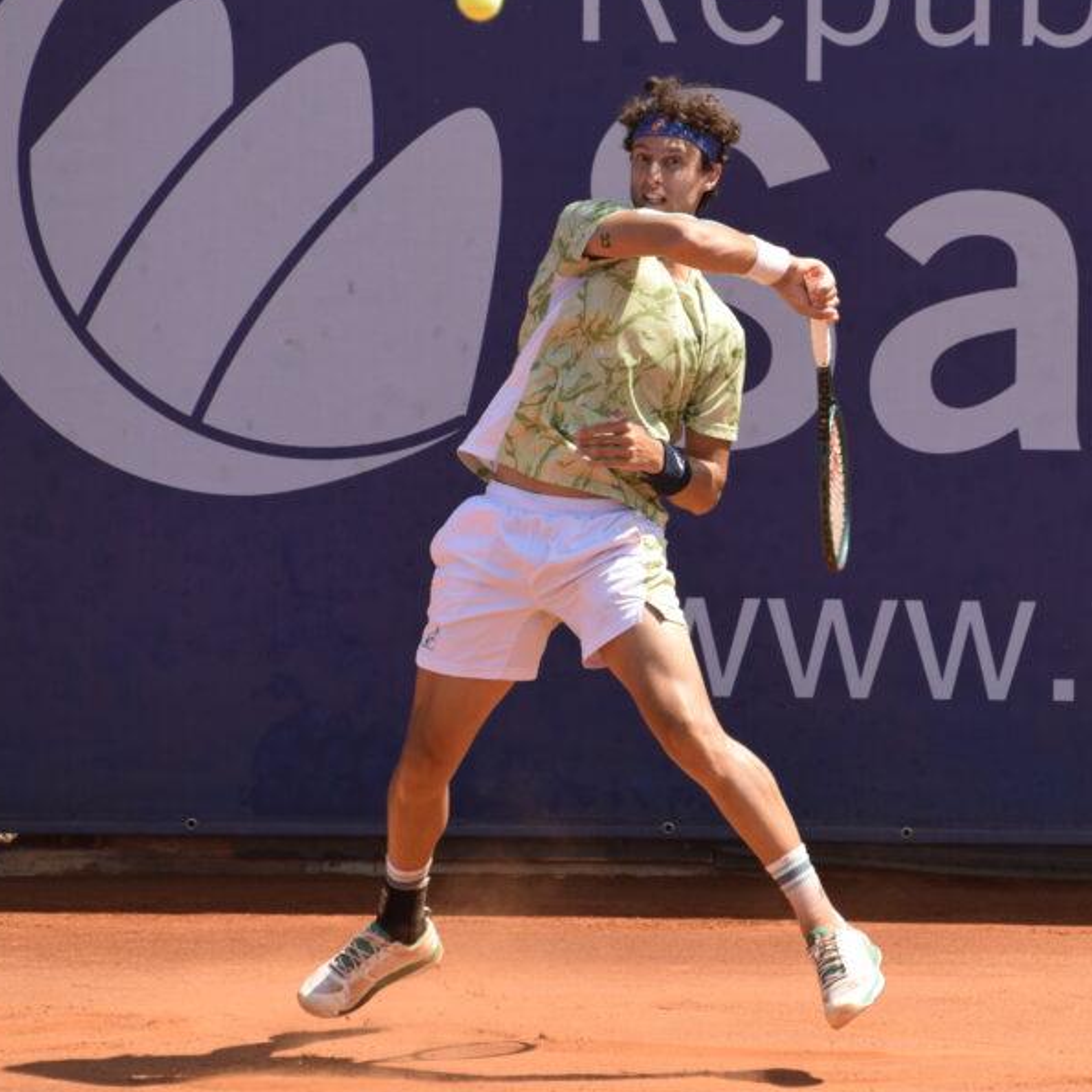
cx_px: 745
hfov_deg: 3.2
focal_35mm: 552
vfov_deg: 3.2
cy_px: 518
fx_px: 19701
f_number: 5.6
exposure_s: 1/1250
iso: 400
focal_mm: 250
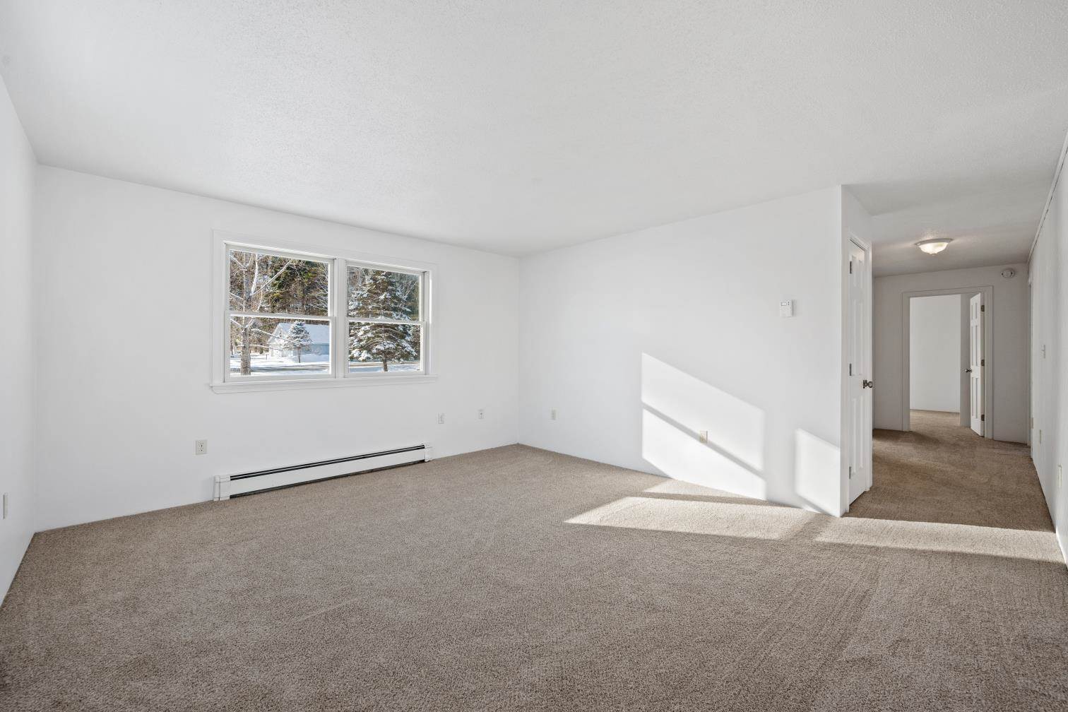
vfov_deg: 77.3
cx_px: 534
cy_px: 356
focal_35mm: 15
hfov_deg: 100.4
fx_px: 445
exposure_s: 1/50
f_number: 8
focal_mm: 15
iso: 320
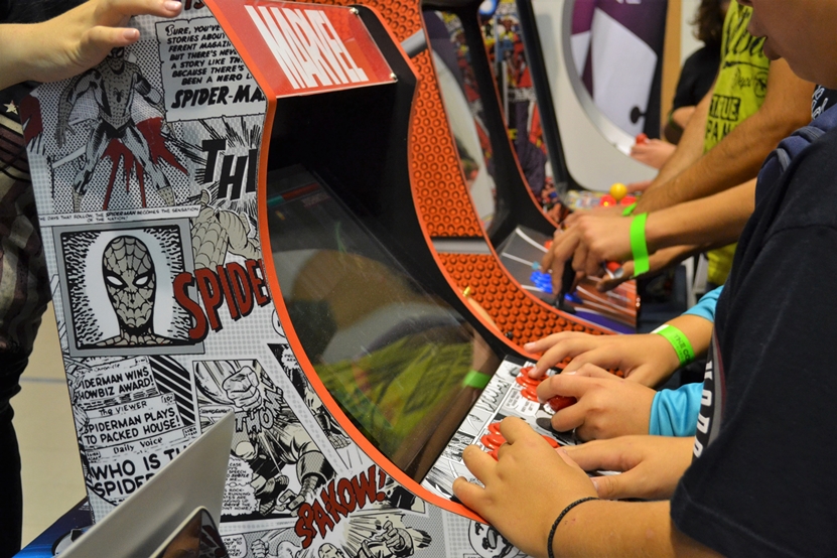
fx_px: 1221
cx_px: 418
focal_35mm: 52
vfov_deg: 25.8
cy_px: 279
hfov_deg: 37.9
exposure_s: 1/60
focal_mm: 35
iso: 1100
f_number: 5
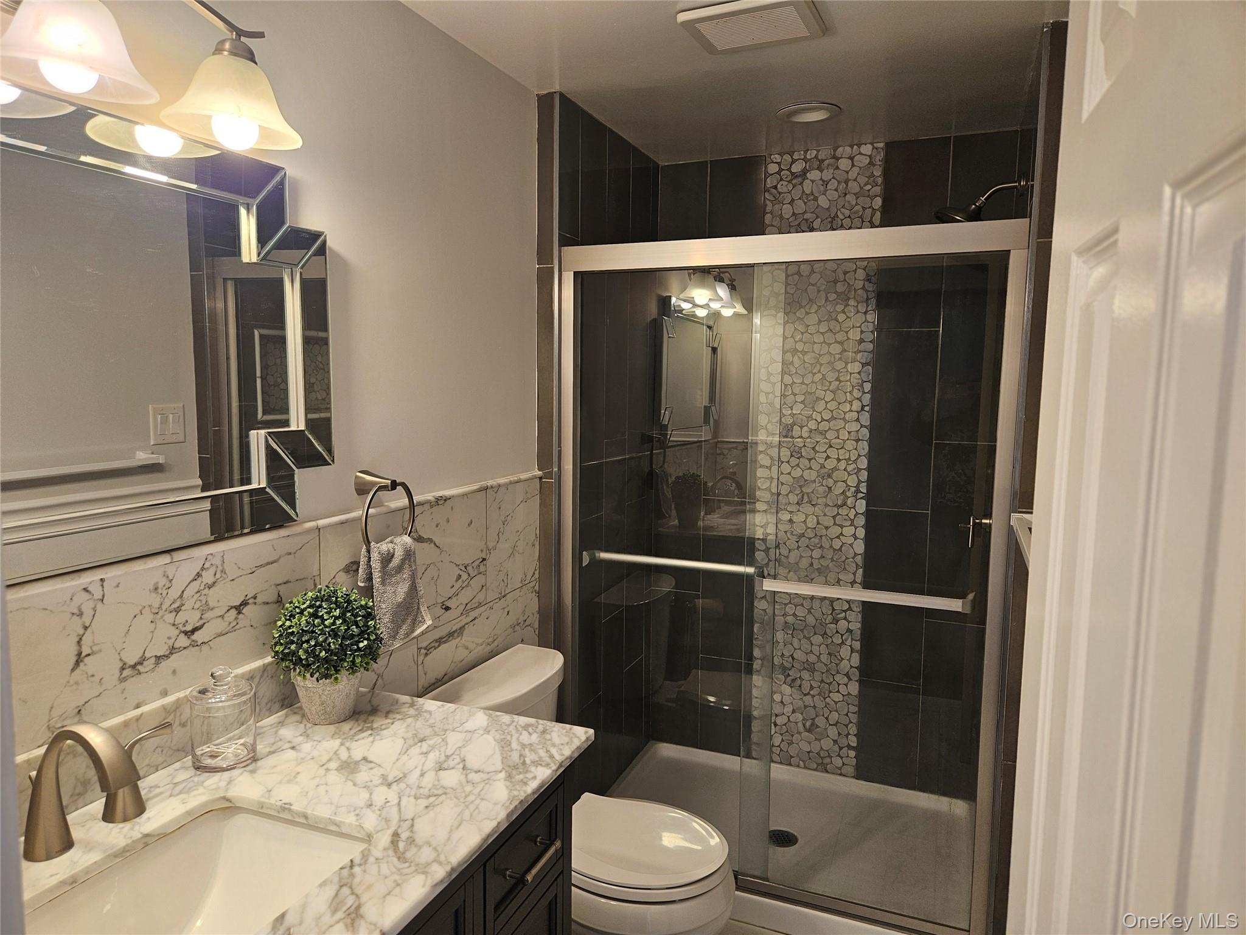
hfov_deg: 73.9
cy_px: 468
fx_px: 828
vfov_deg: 58.9
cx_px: 623
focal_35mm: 23
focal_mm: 5.4
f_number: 1.8
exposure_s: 1/120
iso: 80
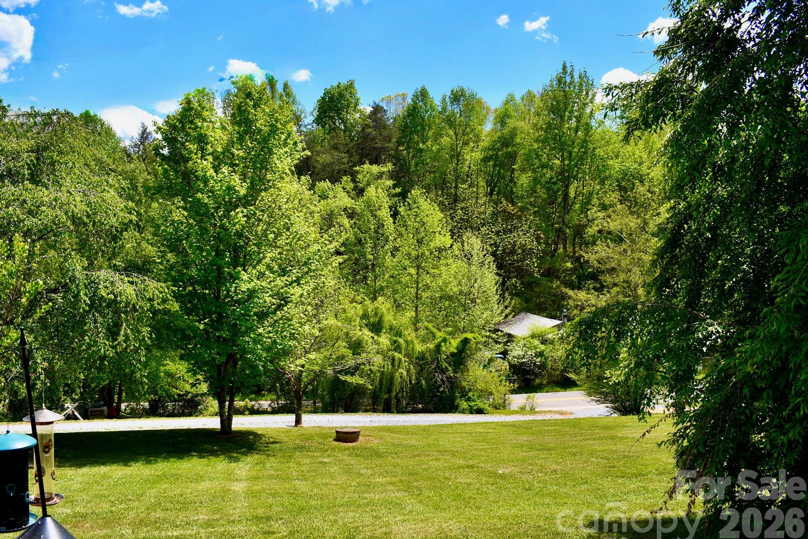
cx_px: 377
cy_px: 264
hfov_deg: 63.6
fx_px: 651
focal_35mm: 29
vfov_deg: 45.0
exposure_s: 1/400
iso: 400
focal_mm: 18
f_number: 10
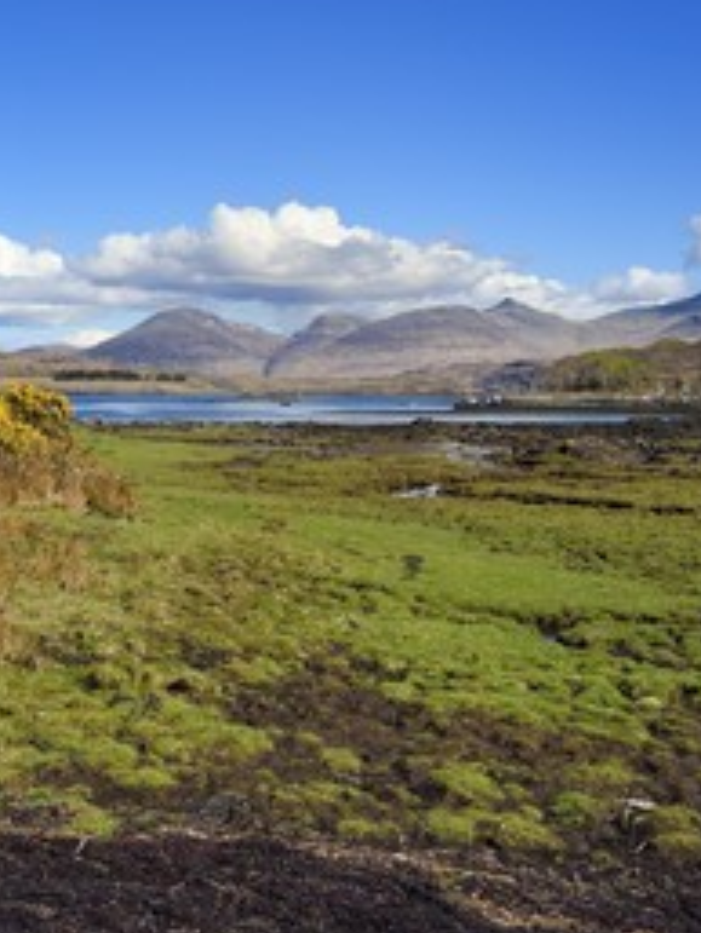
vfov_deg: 34.9
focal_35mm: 55
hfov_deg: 26.5
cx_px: 280
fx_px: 1484
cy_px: 483
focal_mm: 35
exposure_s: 1/250
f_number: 14
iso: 200
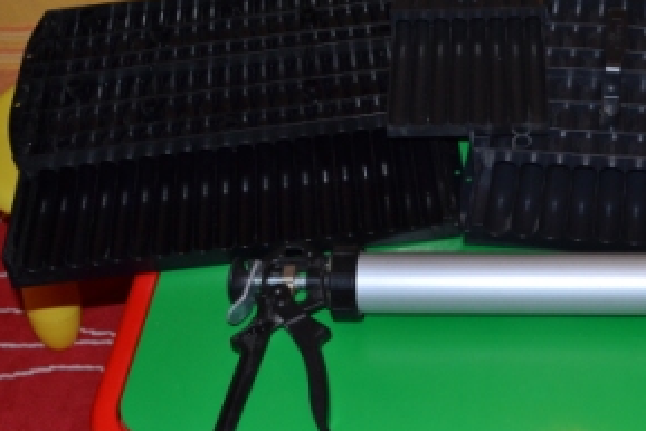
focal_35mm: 65
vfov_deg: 20.9
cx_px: 490
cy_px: 173
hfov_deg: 30.4
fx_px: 1167
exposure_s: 1/60
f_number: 8
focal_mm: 28
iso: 800
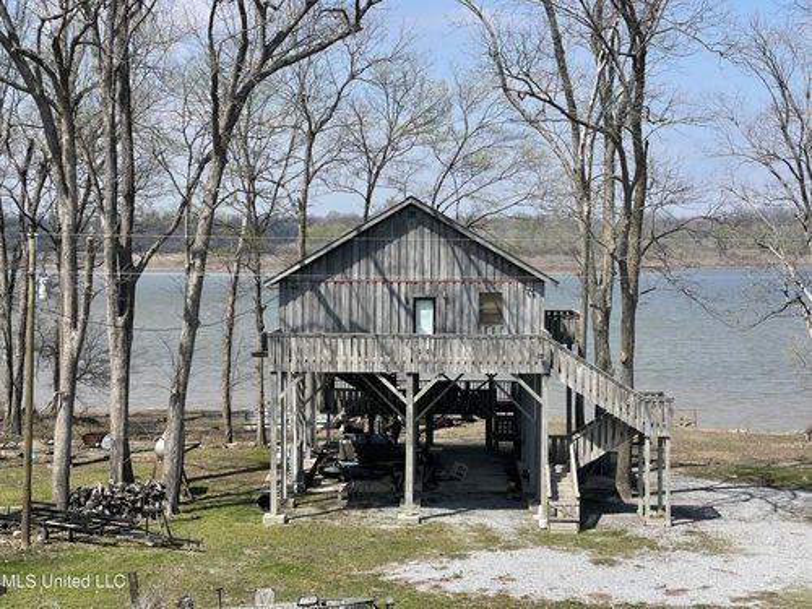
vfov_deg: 22.9
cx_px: 406
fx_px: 1501
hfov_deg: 30.3
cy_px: 304
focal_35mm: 64
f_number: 2.2
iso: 20
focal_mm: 7.5
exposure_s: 1/1043
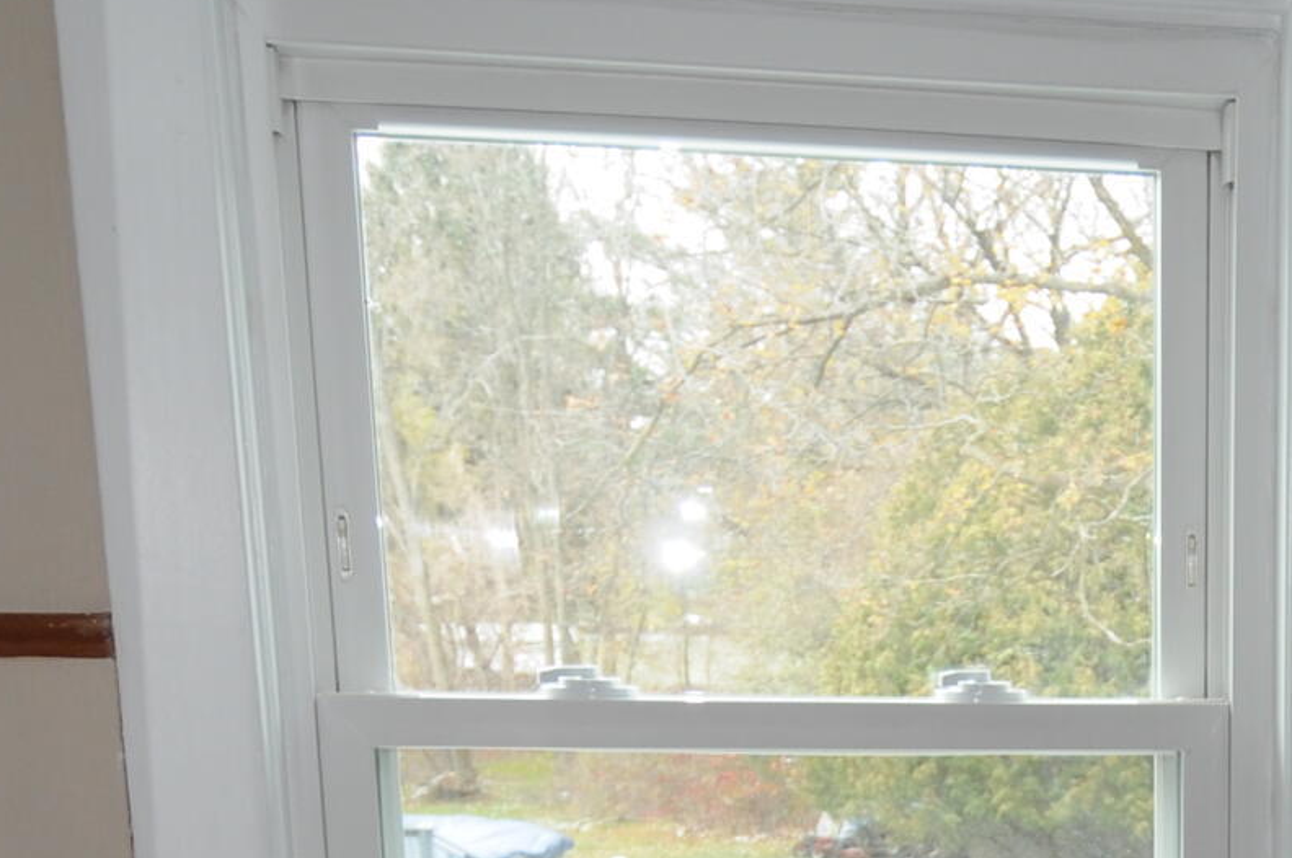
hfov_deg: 26.2
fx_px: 2649
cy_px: 1235
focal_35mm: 74
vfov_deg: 16.9
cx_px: 1251
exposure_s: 1/60
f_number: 4
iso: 200
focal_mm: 13
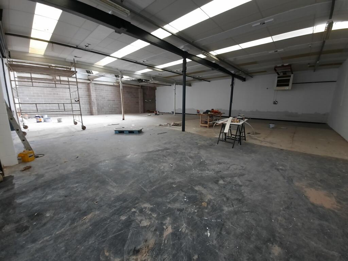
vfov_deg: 89.9
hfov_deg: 106.2
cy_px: 130
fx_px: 131
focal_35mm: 13
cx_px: 174
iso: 160
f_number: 2.2
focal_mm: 1.74
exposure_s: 1/25
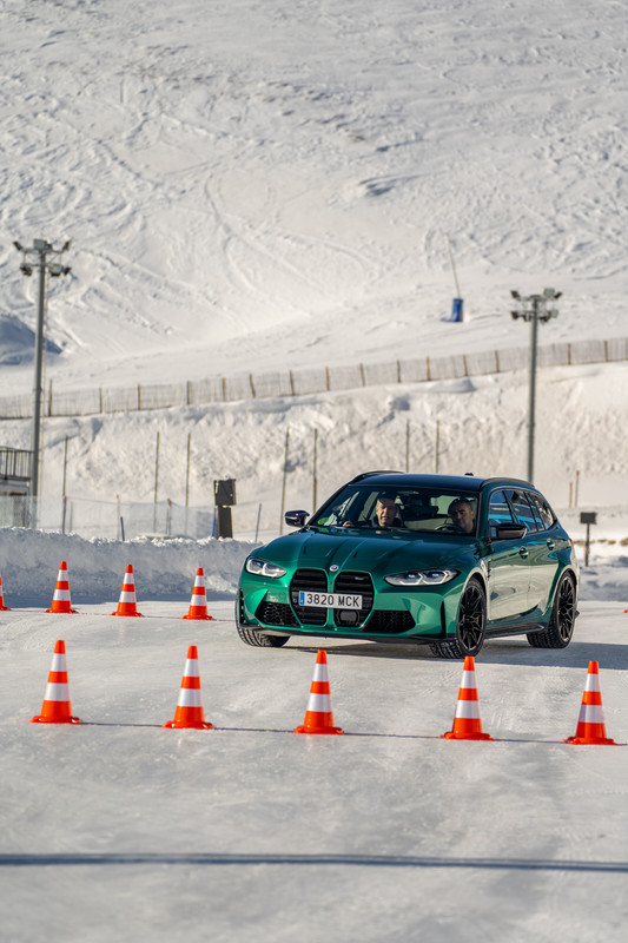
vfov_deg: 10.1
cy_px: 472
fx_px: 5314
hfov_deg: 6.8
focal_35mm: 203
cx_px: 314
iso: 160
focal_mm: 203
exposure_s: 1/1000
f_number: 5.6
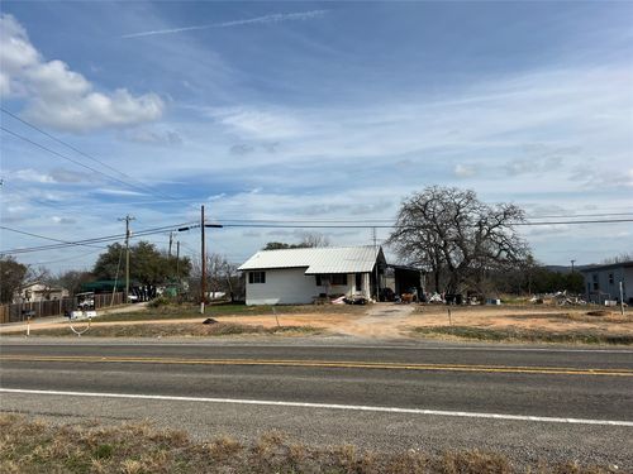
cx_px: 316
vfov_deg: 53.1
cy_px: 237
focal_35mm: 26
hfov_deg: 67.3
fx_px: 475
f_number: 1.5
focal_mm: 5.7
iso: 50
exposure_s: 1/7463
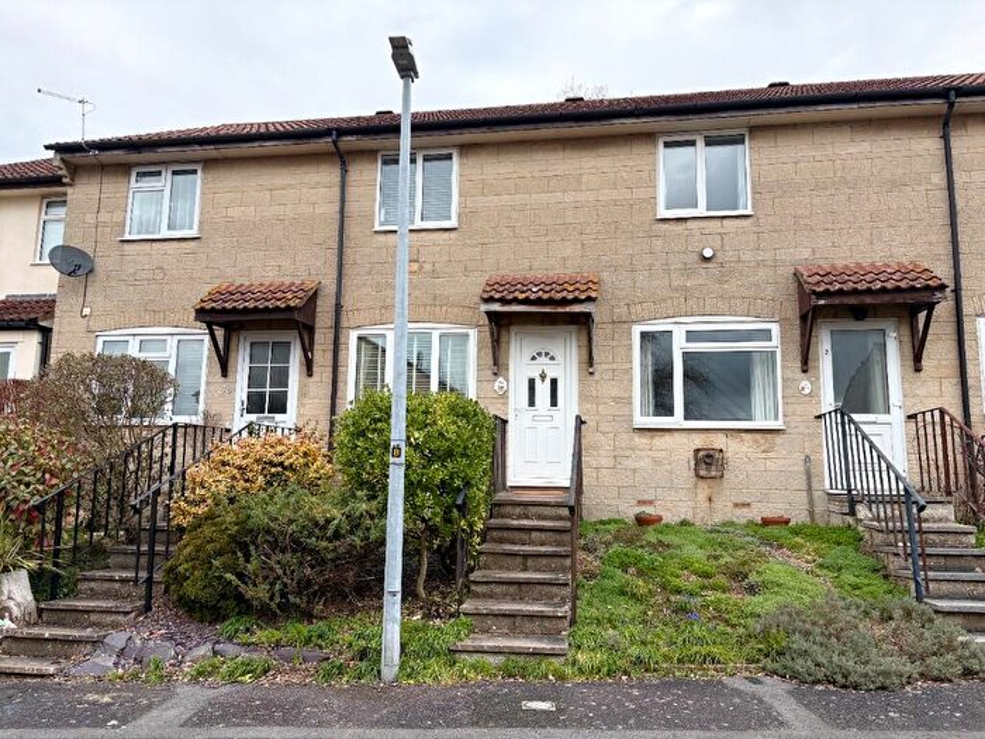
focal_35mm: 26
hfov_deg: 67.3
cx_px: 492
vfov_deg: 53.1
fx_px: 740
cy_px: 370
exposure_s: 1/673
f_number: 1.6
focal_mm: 5.96
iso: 64
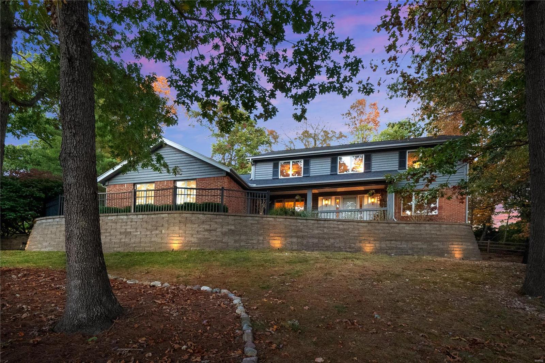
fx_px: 242
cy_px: 182
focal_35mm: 16
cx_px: 272
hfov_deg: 96.7
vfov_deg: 73.7
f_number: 8
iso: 1250
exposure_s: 1/25
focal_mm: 8
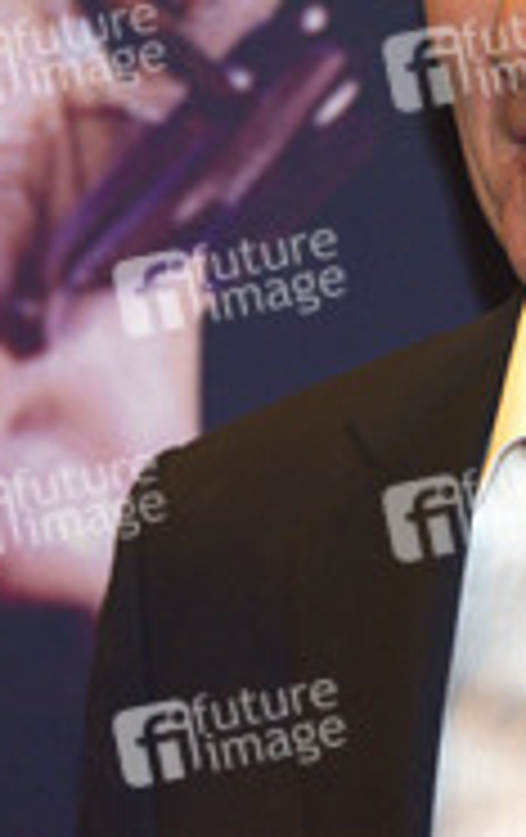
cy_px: 171
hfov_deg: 2.8
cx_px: 560
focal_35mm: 468
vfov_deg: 4.5
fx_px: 10685
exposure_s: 1/50
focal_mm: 190
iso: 1600
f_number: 5.6
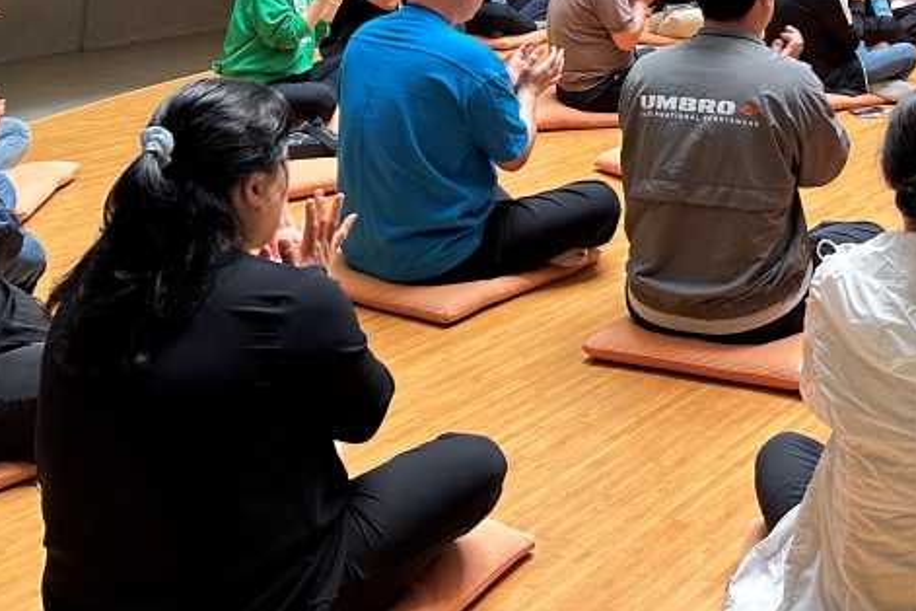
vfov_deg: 24.8
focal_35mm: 53
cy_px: 66
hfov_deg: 35.2
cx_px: 838
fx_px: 1348
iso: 250
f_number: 1.78
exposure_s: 1/80
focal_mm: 6.86
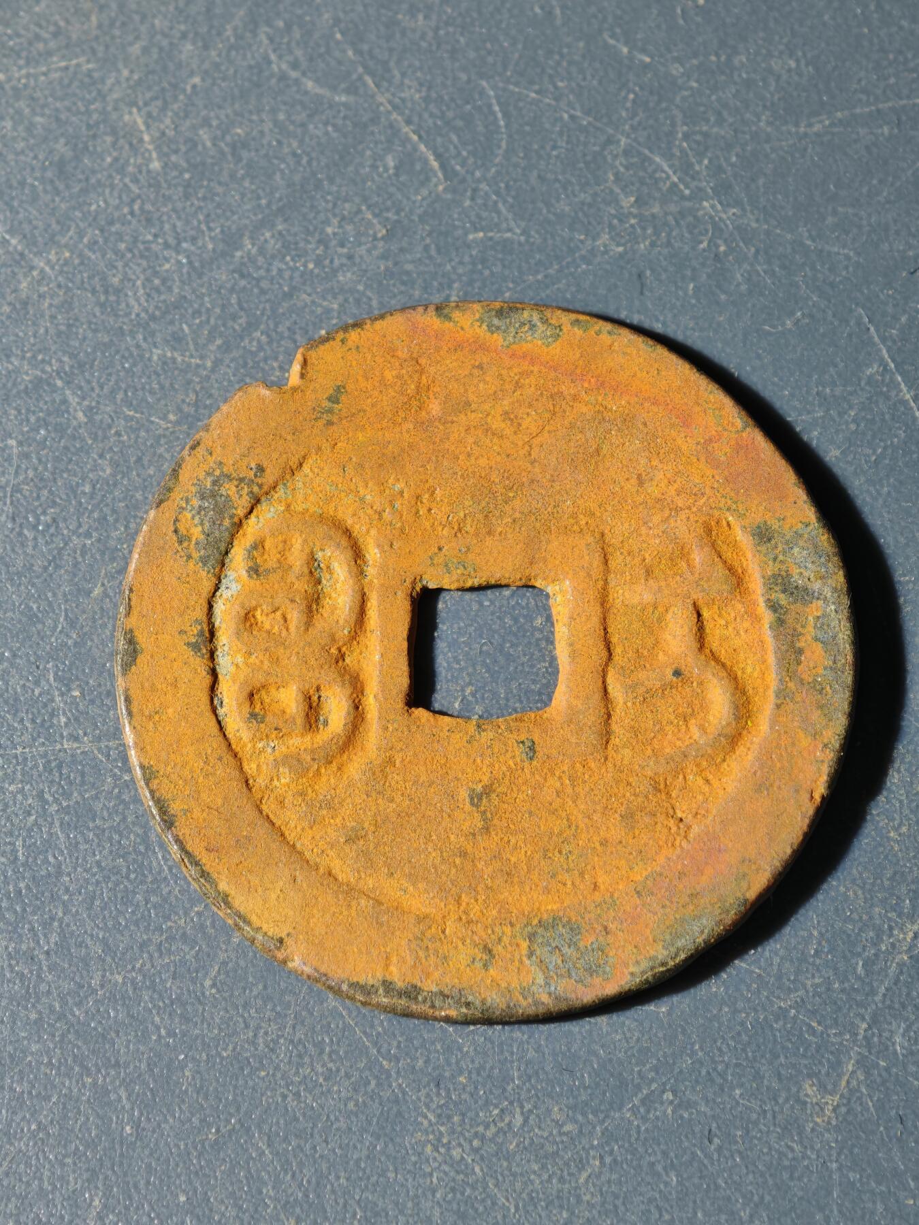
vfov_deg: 18.7
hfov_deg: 14.1
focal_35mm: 105
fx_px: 3717
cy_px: 612
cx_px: 460
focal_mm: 9
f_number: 2
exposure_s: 1/100
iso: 200
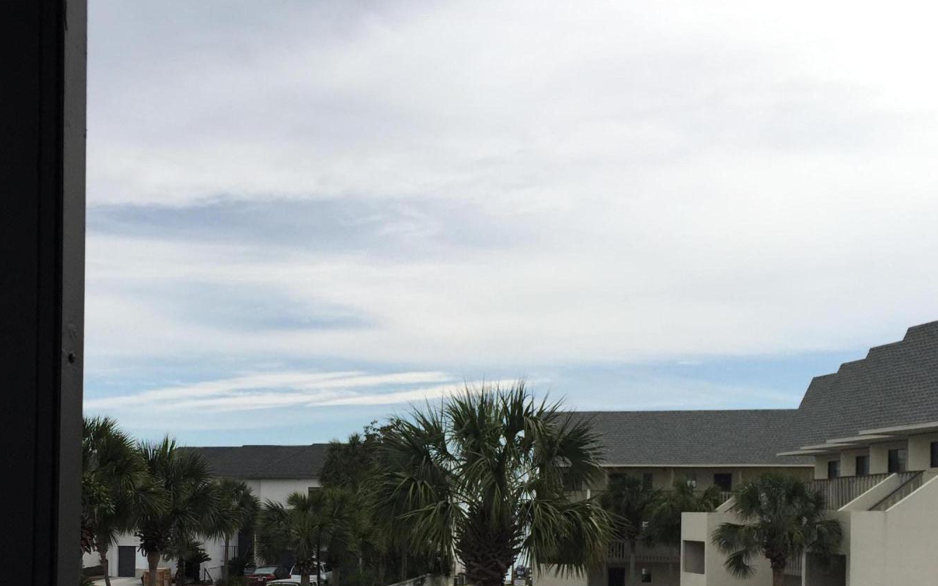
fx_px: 1176
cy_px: 504
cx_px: 373
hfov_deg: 43.3
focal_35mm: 46
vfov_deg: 27.2
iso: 32
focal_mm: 4.15
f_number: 2.2
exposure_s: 1/3597
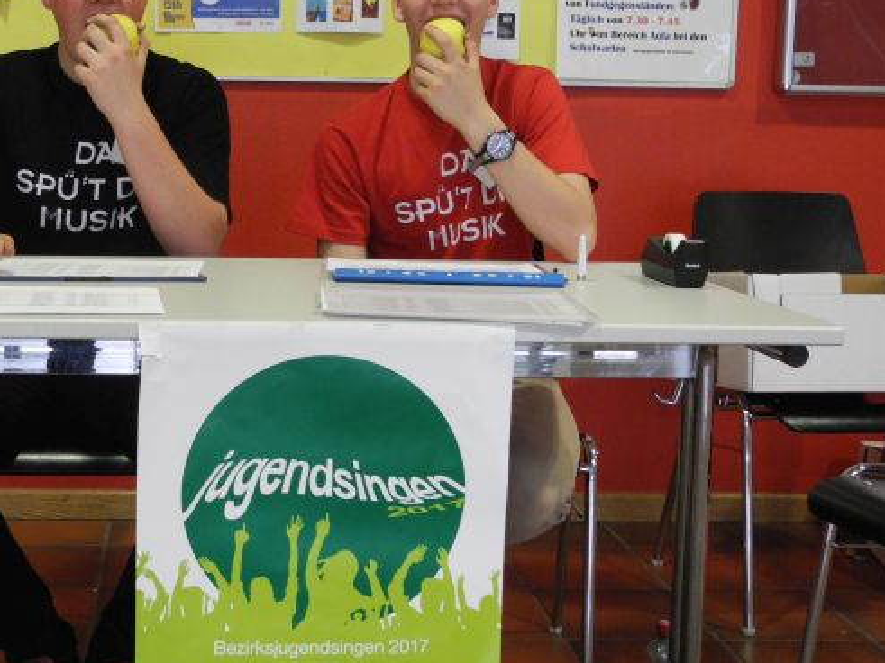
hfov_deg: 33.2
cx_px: 229
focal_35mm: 57
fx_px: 1457
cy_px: 270
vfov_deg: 25.6
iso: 400
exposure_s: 1/24.8
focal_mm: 7.4
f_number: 3.2
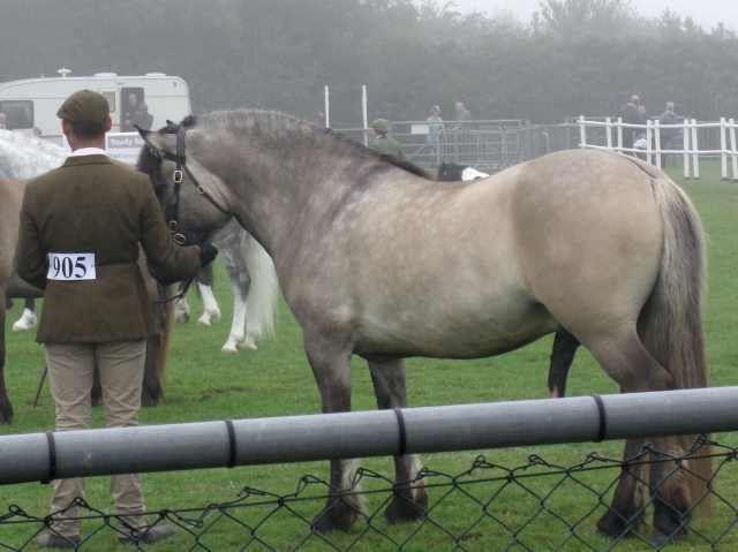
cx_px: 369
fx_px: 2429
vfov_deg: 13.0
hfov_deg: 17.3
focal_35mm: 114
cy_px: 276
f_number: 5.1
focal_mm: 23.7
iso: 100
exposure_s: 1/160
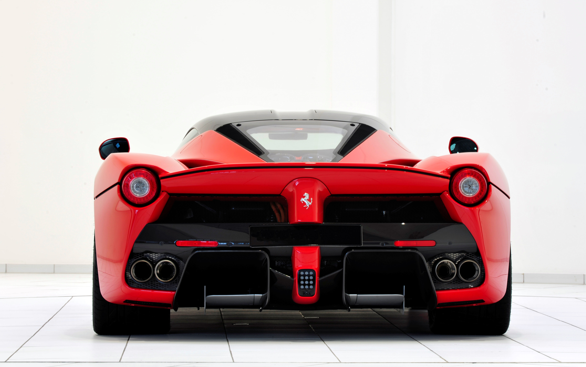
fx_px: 2779
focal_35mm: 174
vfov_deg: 7.5
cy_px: 178
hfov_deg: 12.0
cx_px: 294
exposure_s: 2.5
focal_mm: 170
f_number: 16
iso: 200
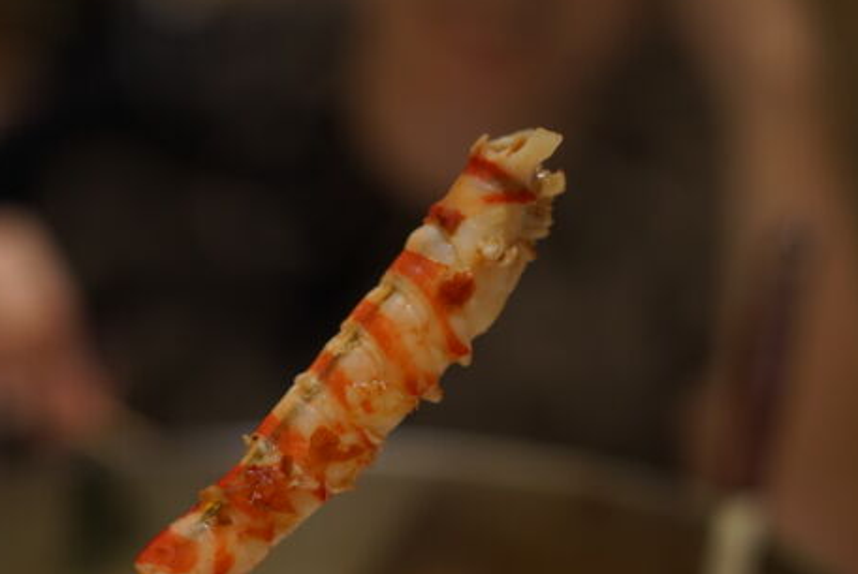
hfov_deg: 24.7
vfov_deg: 16.6
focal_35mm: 82
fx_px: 1956
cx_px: 322
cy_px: 414
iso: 800
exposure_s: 1/125
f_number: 2.5
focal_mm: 50
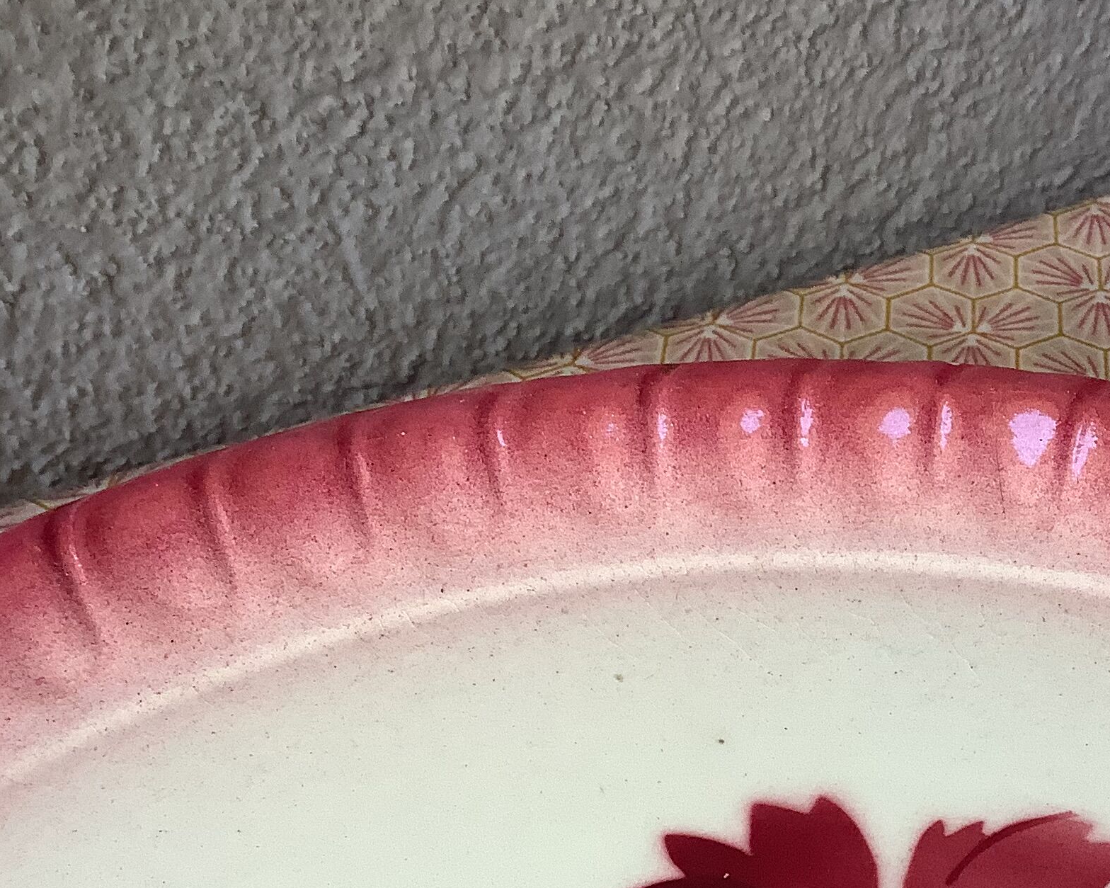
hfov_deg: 29.4
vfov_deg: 23.5
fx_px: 2069
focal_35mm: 63
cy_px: 829
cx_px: 871
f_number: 2.4
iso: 64
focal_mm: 3.3
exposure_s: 1/100
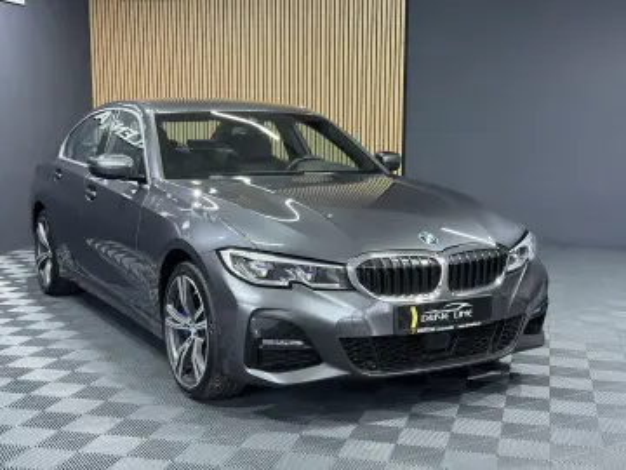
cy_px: 235
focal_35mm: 48
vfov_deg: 30.3
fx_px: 868
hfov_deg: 39.7
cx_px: 313
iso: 160
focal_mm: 6.76
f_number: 1.78
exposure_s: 1/50
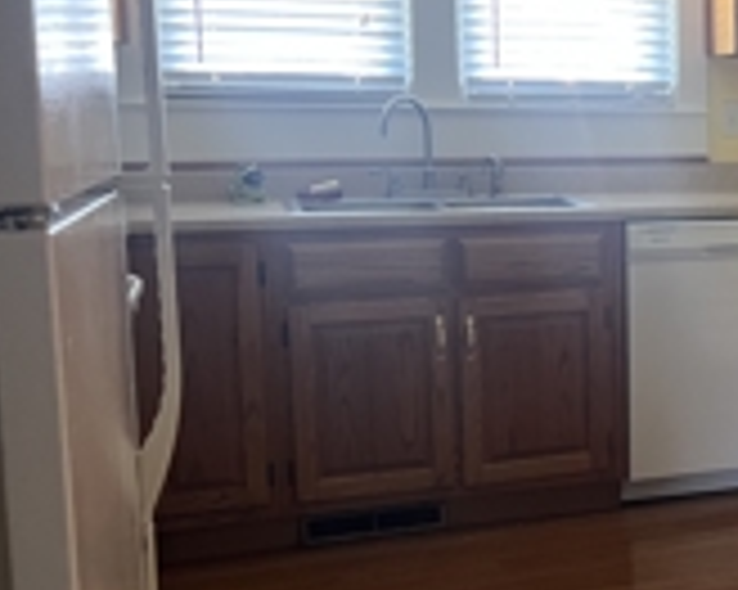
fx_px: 1353
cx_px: 850
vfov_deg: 24.6
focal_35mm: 62
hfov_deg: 27.4
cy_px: 252
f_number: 1.5
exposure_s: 1/60
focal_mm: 5.7
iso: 320
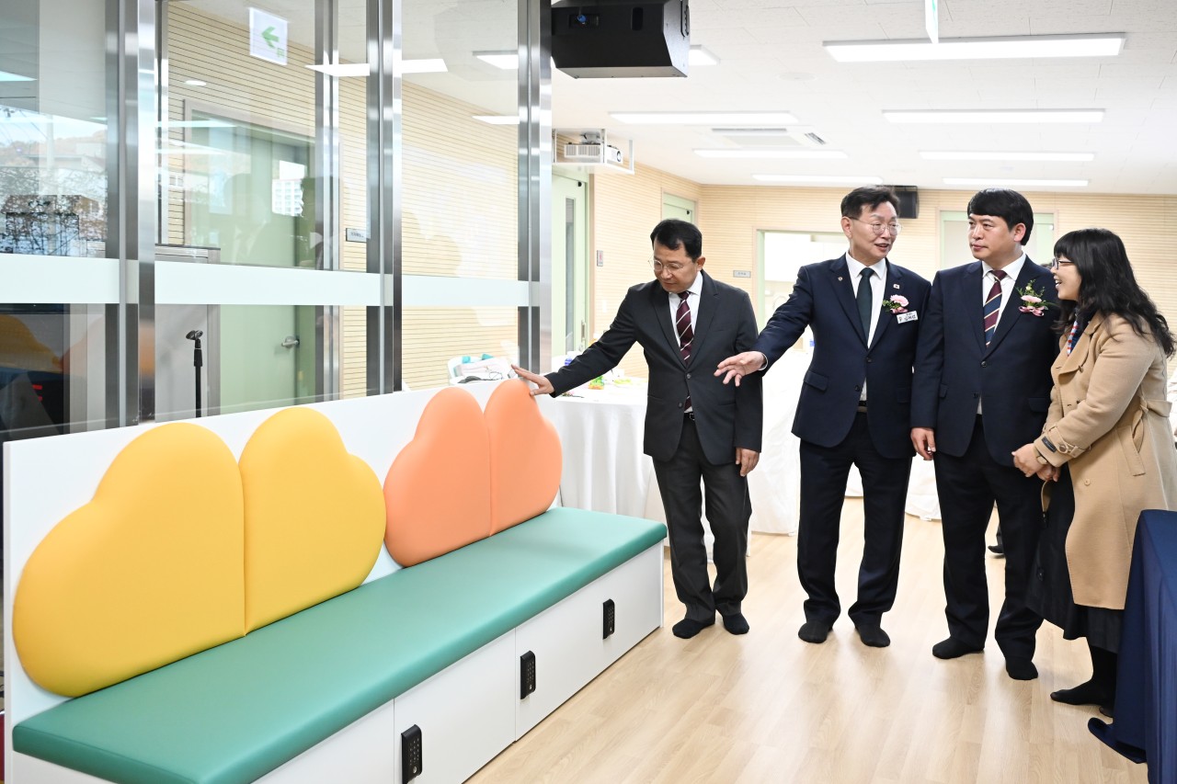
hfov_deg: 62.8
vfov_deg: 44.3
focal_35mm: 30
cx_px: 588
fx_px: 964
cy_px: 392
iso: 2500
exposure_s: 1/125
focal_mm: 29.5
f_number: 5
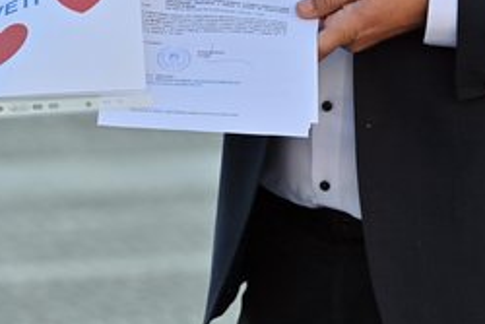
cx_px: 161
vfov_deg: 3.4
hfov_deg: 5.1
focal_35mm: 400
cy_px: 51
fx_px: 5392
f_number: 5.6
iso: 640
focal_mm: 200
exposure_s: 1/1600
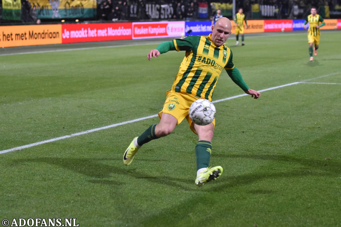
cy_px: 114
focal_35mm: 105
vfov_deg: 13.0
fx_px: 995
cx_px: 170
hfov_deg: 19.5
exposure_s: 1/500
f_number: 2.8
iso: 2500
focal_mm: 70
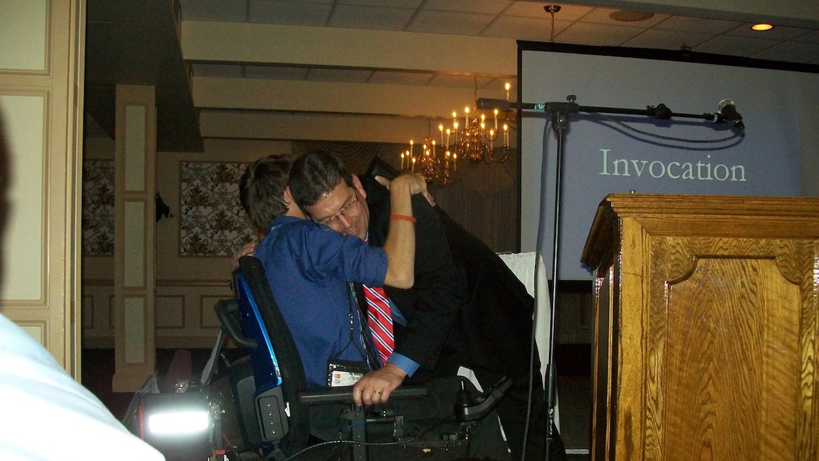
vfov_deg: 29.6
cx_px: 403
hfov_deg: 50.5
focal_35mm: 40
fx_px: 869
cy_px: 292
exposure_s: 1/125
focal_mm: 6
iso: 200
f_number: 2.7
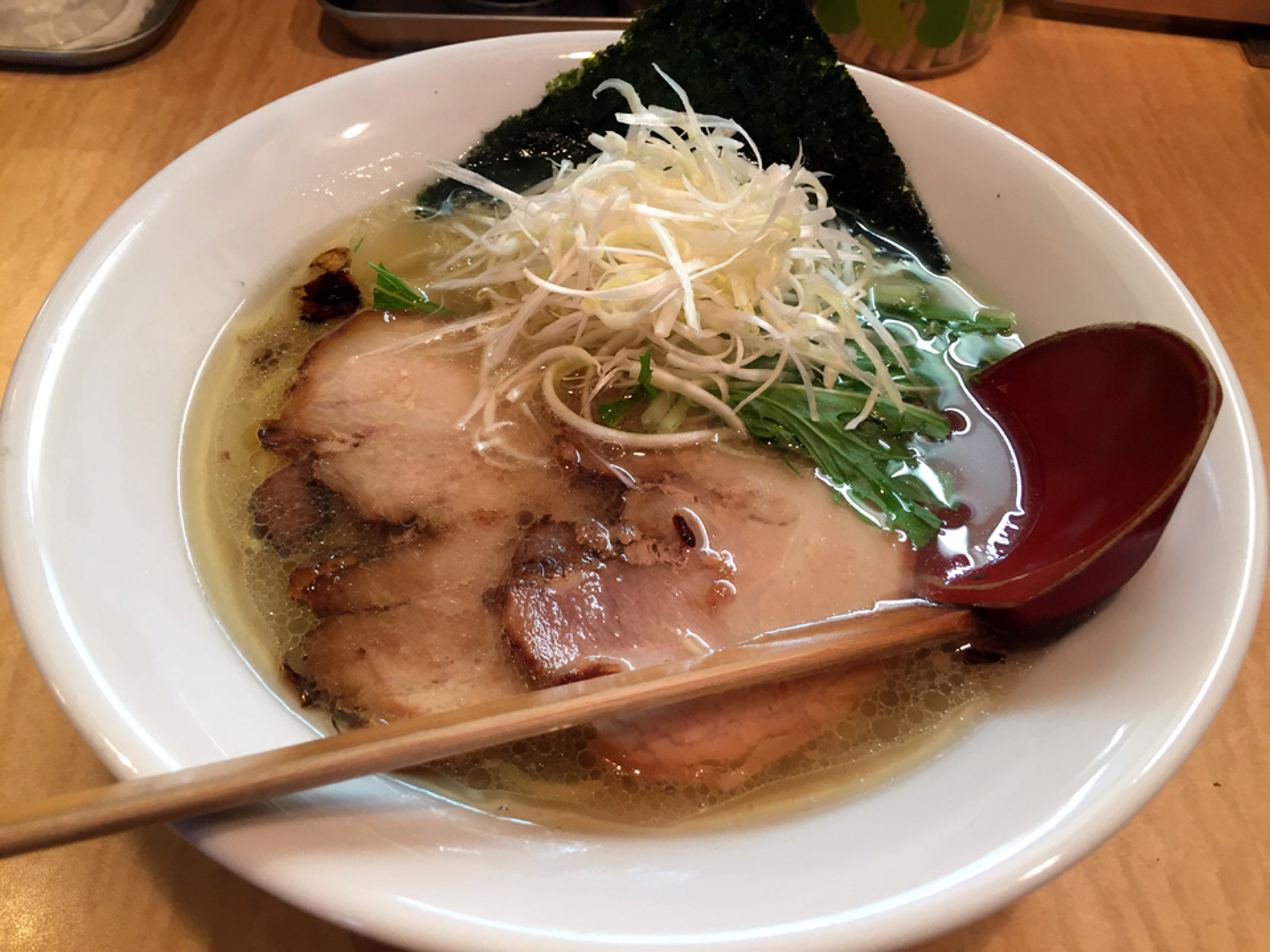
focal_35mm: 29
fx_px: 1064
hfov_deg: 61.7
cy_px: 476
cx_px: 635
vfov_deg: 48.2
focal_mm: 4.15
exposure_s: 1/30
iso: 100
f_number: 2.2
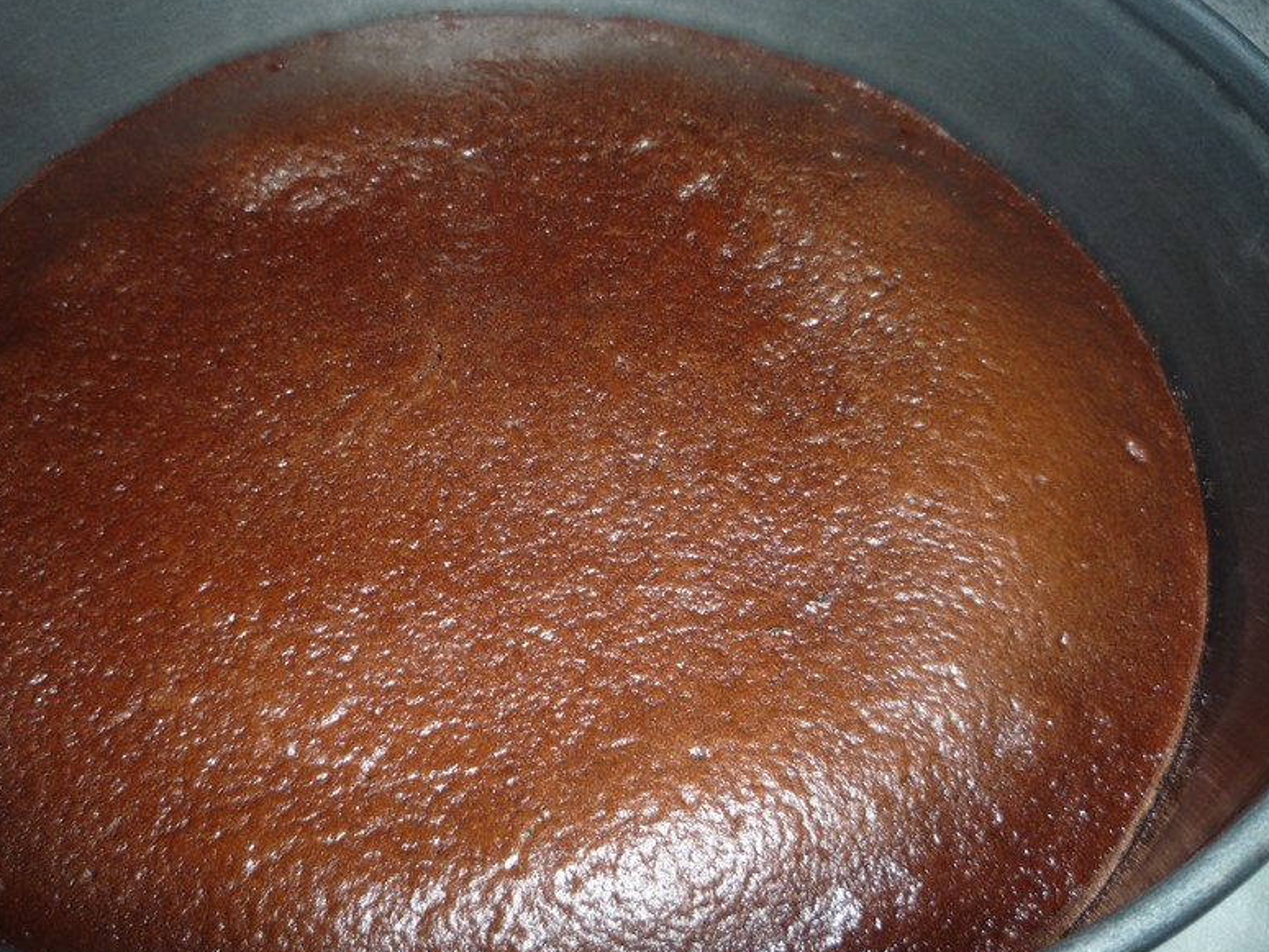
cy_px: 470
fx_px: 1137
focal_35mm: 31
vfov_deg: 45.5
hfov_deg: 58.3
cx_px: 620
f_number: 4
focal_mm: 5.2
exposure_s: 1/30
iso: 100
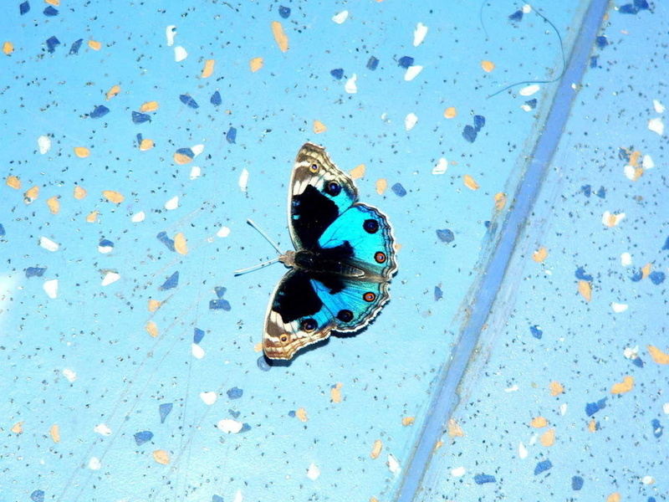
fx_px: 2628
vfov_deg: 10.9
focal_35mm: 136
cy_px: 251
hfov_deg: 14.5
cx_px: 334
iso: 200
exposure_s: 1/60
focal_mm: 22.7
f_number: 2.8
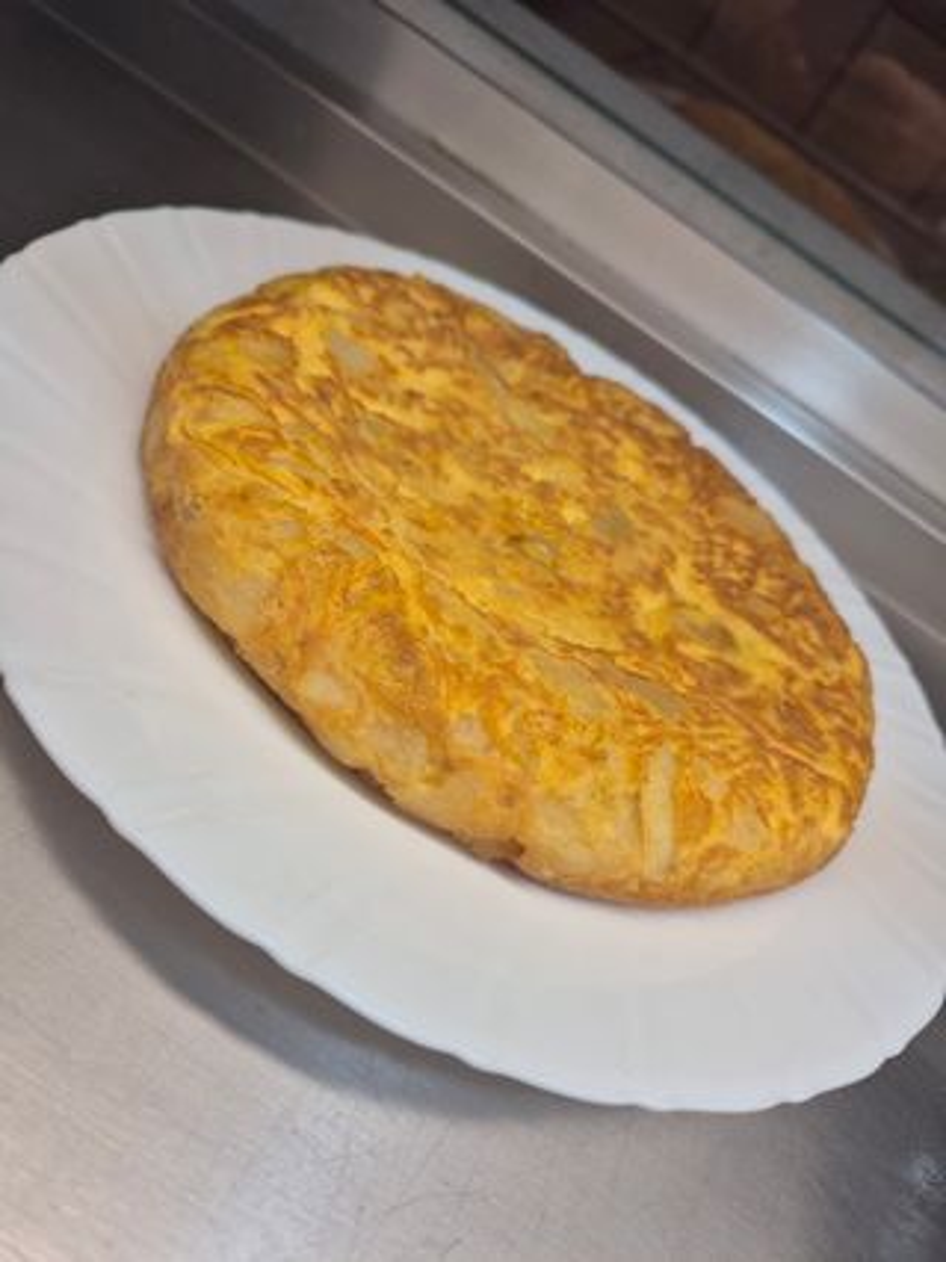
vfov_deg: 73.9
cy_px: 631
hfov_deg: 58.9
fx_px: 838
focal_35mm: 23
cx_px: 473
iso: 32
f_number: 1.8
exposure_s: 1/100
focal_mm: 5.4
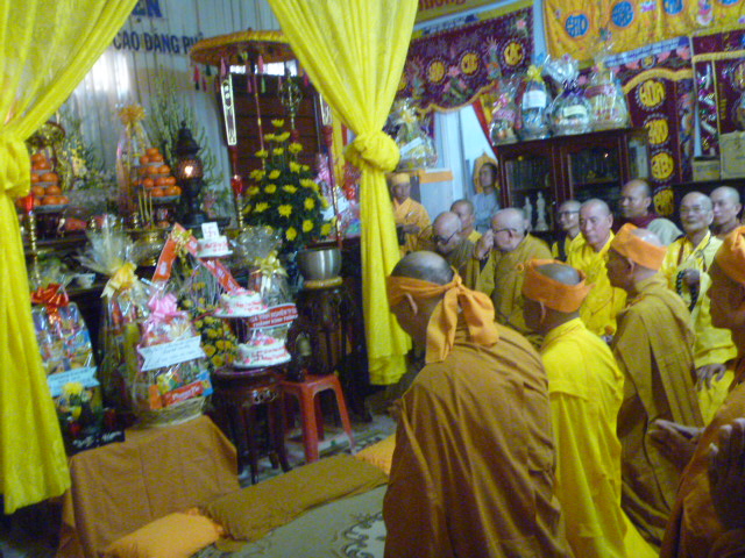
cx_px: 372
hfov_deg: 52.6
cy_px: 279
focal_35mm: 35
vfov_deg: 40.7
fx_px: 753
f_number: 3.5
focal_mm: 6.3
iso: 800
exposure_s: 1/10
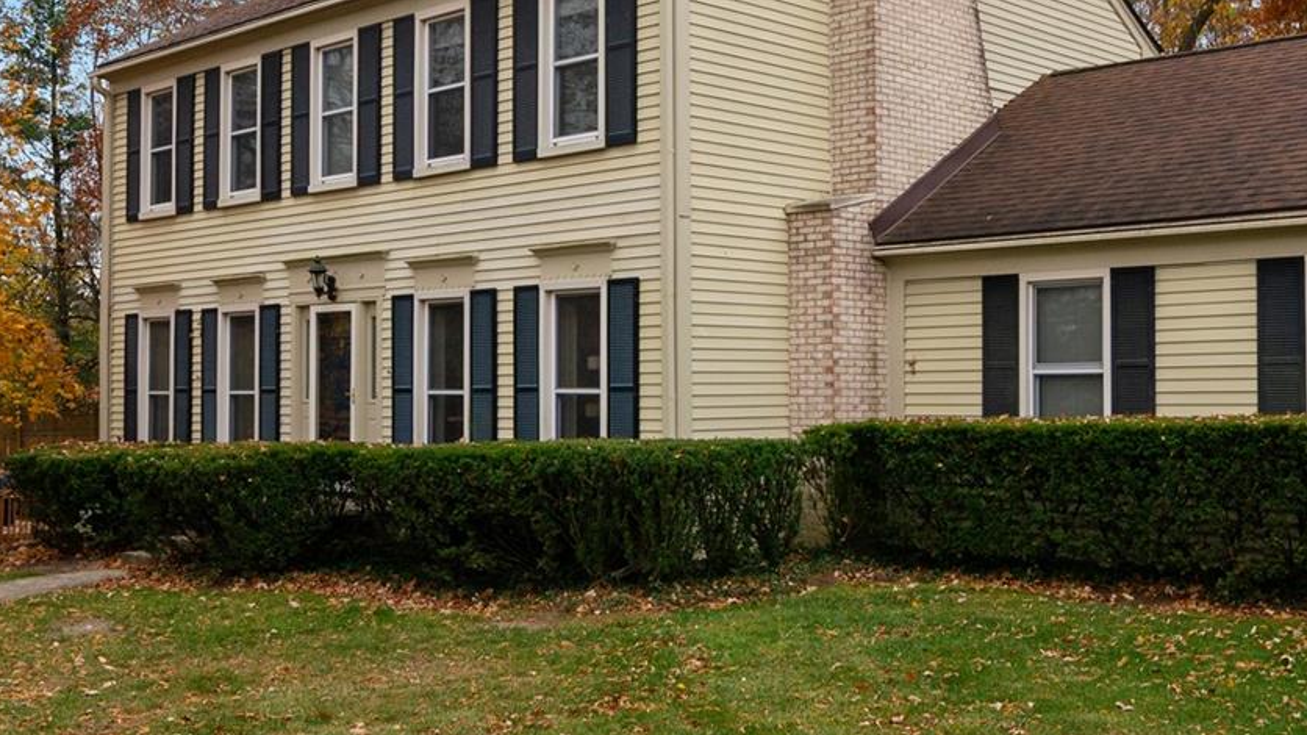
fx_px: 2668
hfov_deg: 27.4
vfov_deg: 15.7
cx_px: 860
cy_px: 291
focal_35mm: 77
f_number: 9
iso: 320
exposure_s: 1/250
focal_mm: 30
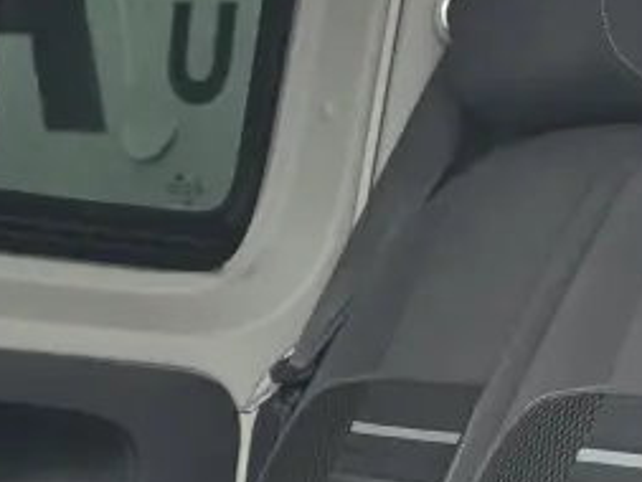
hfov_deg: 15.0
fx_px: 2431
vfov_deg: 10.7
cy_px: 832
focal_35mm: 131
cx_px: 312
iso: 250
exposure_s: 1/100
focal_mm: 6.3
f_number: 1.7
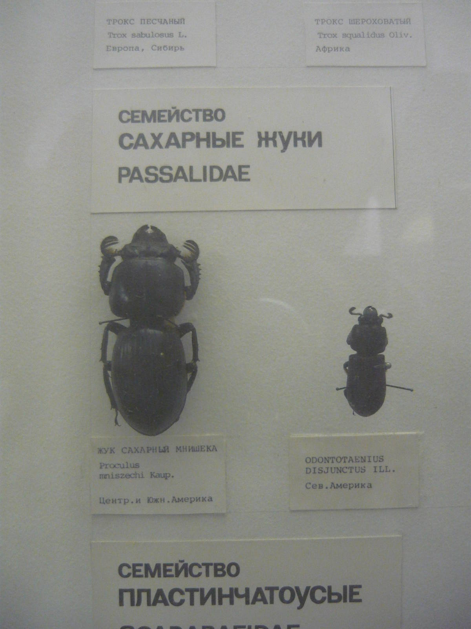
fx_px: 599
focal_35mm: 33
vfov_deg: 55.4
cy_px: 314
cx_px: 236
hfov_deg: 42.9
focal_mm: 5.5
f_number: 2.8
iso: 400
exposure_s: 1/15
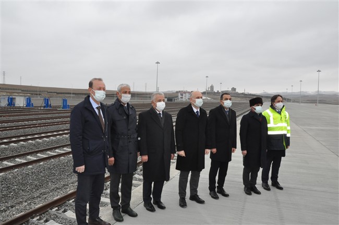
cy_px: 112
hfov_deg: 67.4
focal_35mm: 27
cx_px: 170
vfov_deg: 47.8
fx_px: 254
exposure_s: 1/200
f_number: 11
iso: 1600
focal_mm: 18
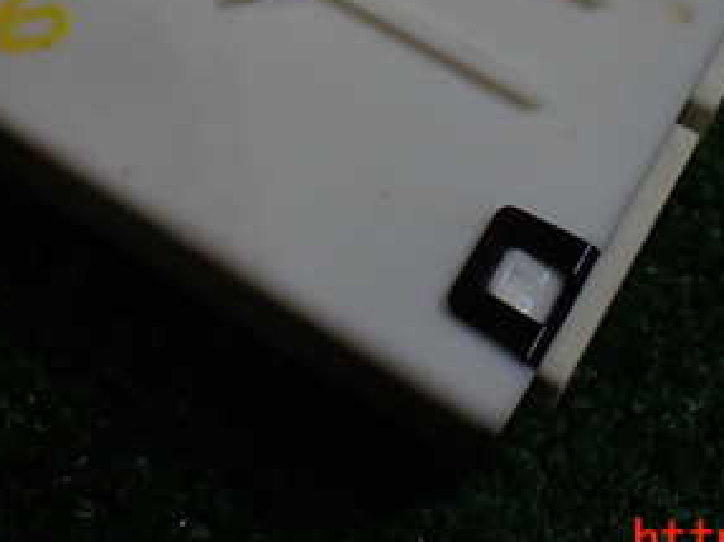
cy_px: 5
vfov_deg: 22.4
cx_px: 446
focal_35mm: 63
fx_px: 1317
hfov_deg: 30.6
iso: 125
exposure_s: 1/125
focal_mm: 5.4
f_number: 2.3
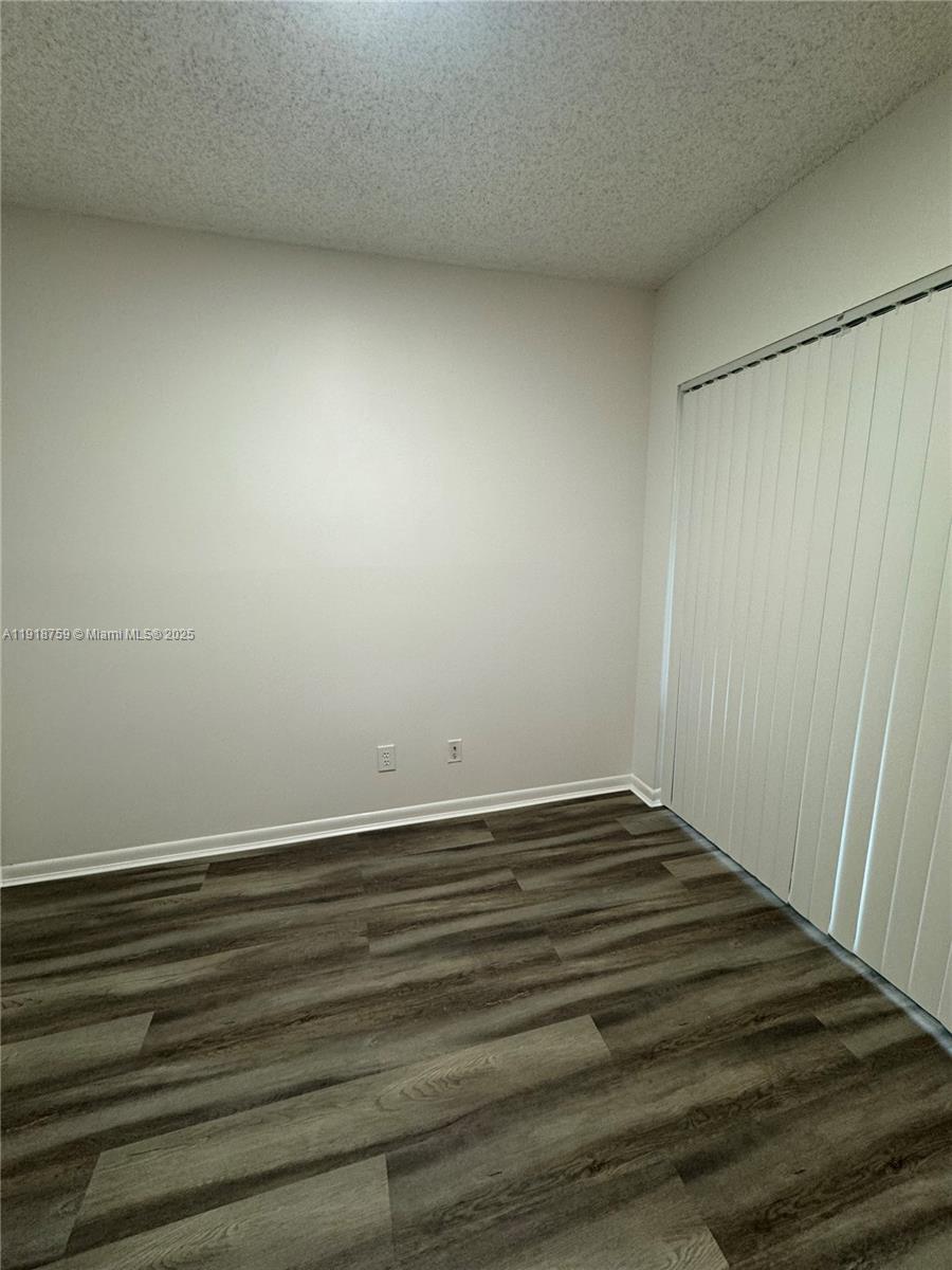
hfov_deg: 85.7
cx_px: 476
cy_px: 635
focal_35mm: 14
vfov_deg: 102.1
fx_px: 513
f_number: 2.2
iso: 160
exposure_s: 1/60
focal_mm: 2.22
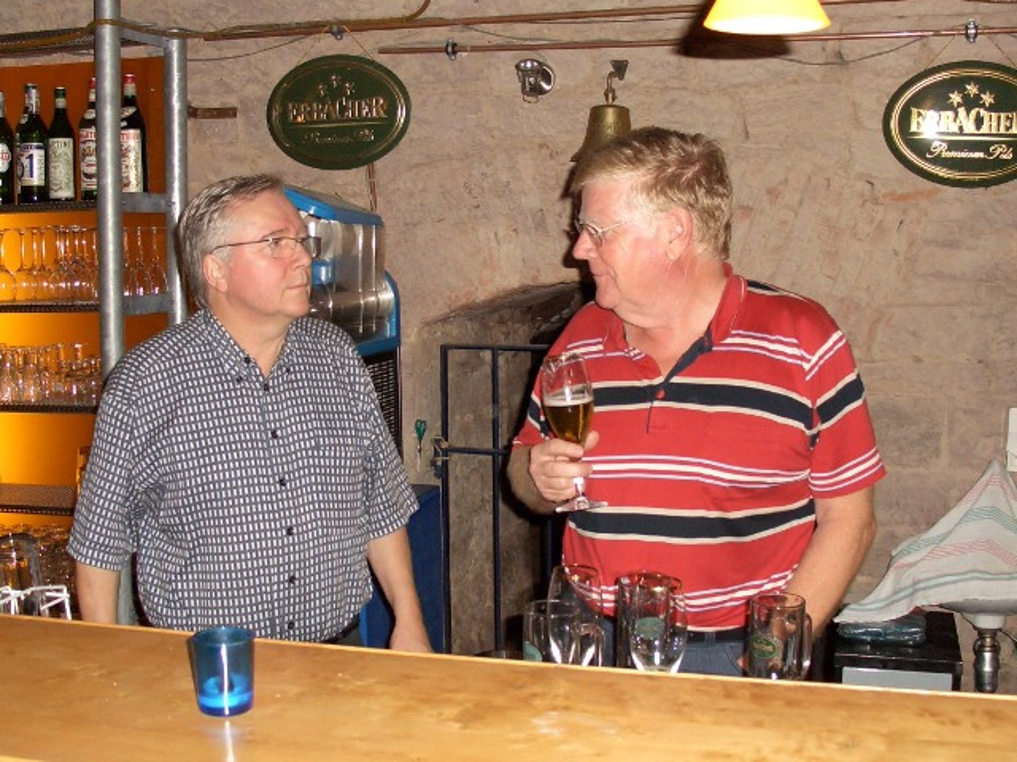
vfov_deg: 42.9
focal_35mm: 33
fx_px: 970
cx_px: 508
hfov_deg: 55.4
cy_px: 381
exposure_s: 1/60
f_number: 2.8
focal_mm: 7.1
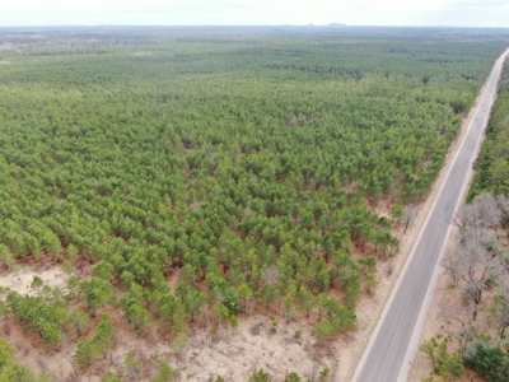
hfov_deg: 71.6
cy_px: 191
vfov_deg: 56.8
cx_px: 254
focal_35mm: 24
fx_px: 353
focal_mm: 4.39
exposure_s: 1/400
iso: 100
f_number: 2.8
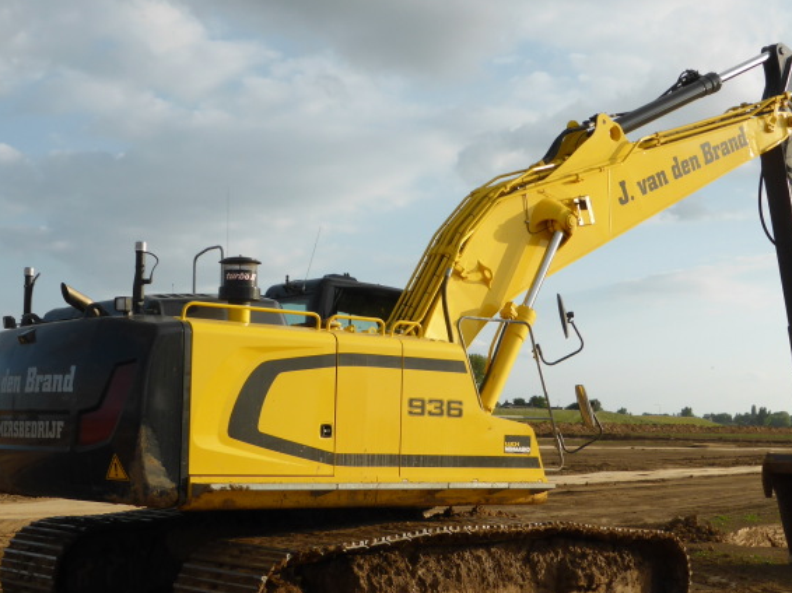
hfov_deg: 33.2
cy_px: 383
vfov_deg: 25.1
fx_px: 1326
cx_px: 441
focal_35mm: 58
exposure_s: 1/640
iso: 100
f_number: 3.9
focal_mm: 7.4
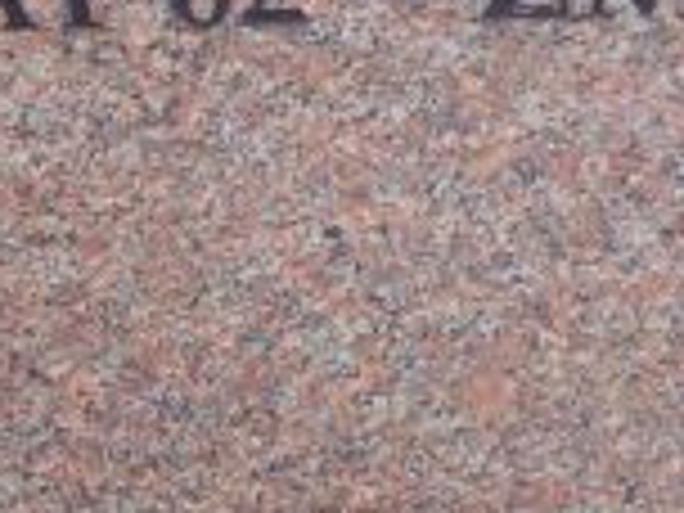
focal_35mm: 152
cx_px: 477
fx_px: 3003
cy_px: 261
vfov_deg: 9.8
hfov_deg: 13.0
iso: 80
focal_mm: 6
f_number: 2.7
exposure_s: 1/64
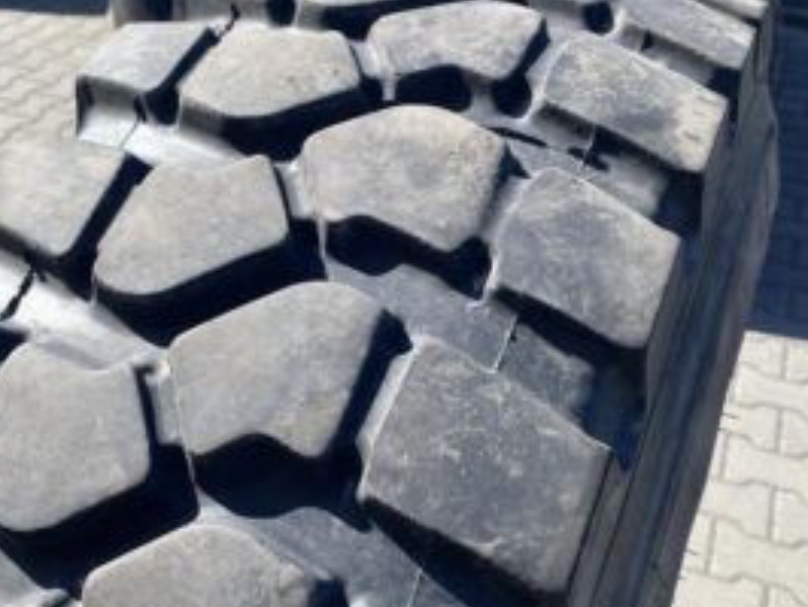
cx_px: 276
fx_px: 981
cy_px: 390
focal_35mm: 42
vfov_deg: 34.2
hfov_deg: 44.2
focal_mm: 4.25
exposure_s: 1/1232
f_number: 1.8
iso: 32
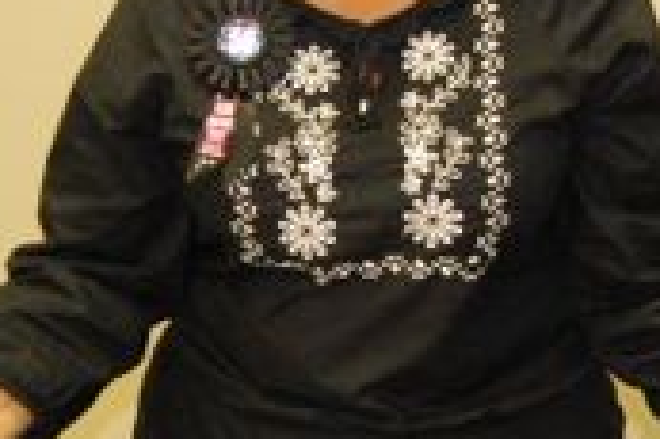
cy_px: 244
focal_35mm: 100
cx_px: 305
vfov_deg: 13.7
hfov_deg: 20.4
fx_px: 1832
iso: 1600
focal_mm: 18
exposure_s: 1/60
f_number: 5
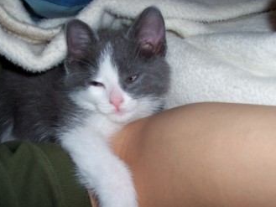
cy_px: 123
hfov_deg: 42.0
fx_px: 359
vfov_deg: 32.1
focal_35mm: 45
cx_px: 122
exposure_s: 1/60
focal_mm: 5.6
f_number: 2.8
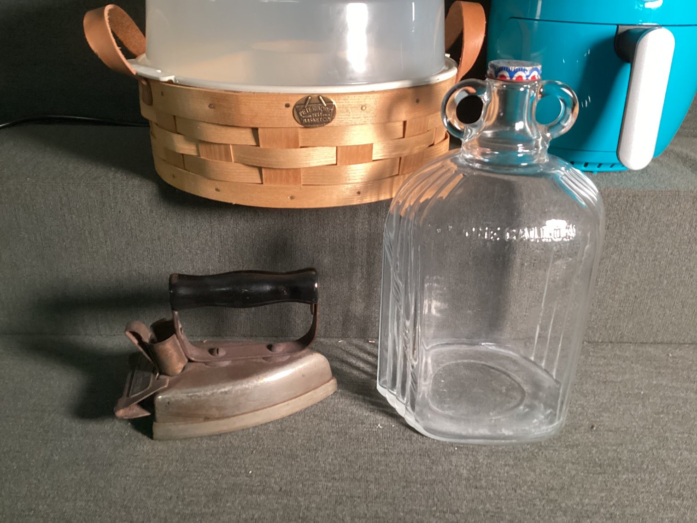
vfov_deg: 45.4
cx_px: 348
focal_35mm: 31
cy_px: 262
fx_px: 624
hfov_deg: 58.3
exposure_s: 1/60
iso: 400
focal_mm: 3.3
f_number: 2.4
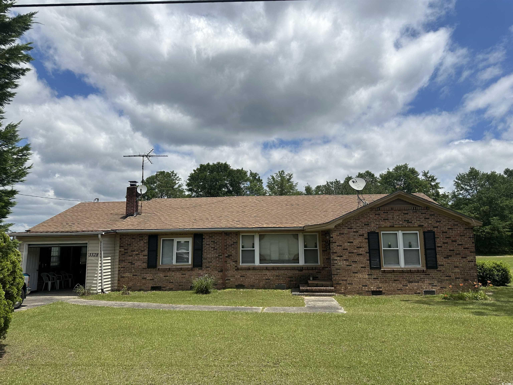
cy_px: 192
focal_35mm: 24
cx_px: 256
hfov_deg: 71.6
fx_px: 356
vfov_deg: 56.8
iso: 80
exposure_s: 1/9709
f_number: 1.78
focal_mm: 6.86
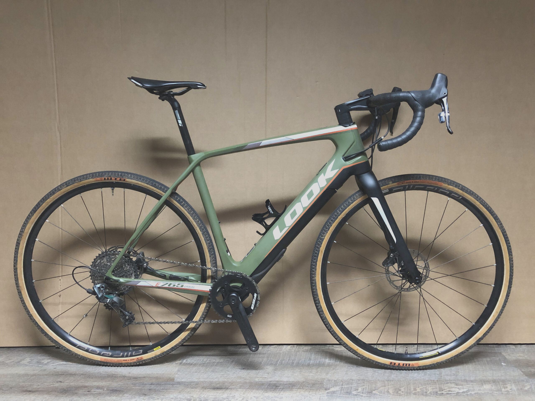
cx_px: 268
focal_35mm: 28
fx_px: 433
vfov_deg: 49.7
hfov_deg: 63.4
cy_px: 200
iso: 100
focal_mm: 3.99
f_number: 1.8
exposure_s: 1/5
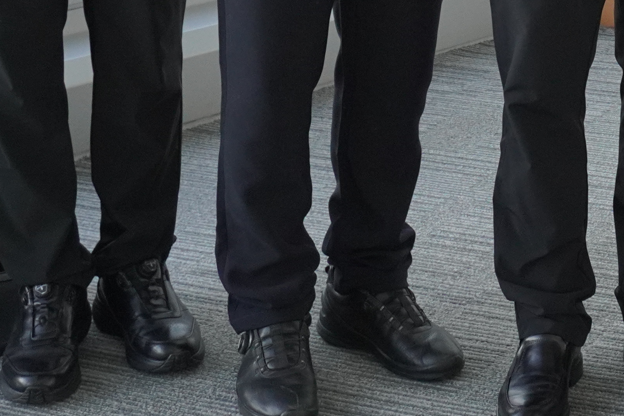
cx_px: 716
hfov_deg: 16.7
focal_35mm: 118
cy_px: -321
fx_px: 2043
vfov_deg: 10.9
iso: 1000
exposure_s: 1/160
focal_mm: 21
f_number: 4
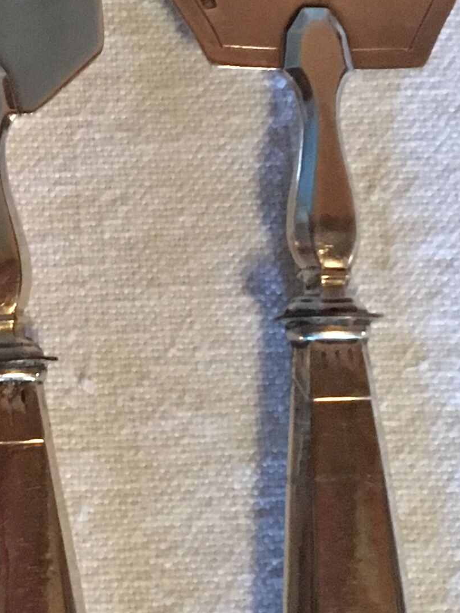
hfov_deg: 13.2
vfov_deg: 18.2
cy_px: 260
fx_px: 1914
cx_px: -152
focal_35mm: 108
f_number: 2.2
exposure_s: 1/17
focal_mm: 4.15
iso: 250
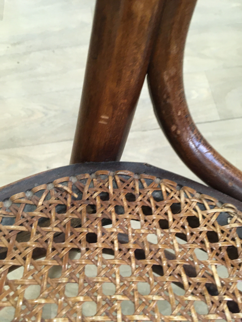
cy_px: 161
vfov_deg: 61.7
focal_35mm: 29
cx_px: 121
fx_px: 270
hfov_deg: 48.2
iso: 200
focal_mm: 4.15
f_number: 2.2
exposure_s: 1/17
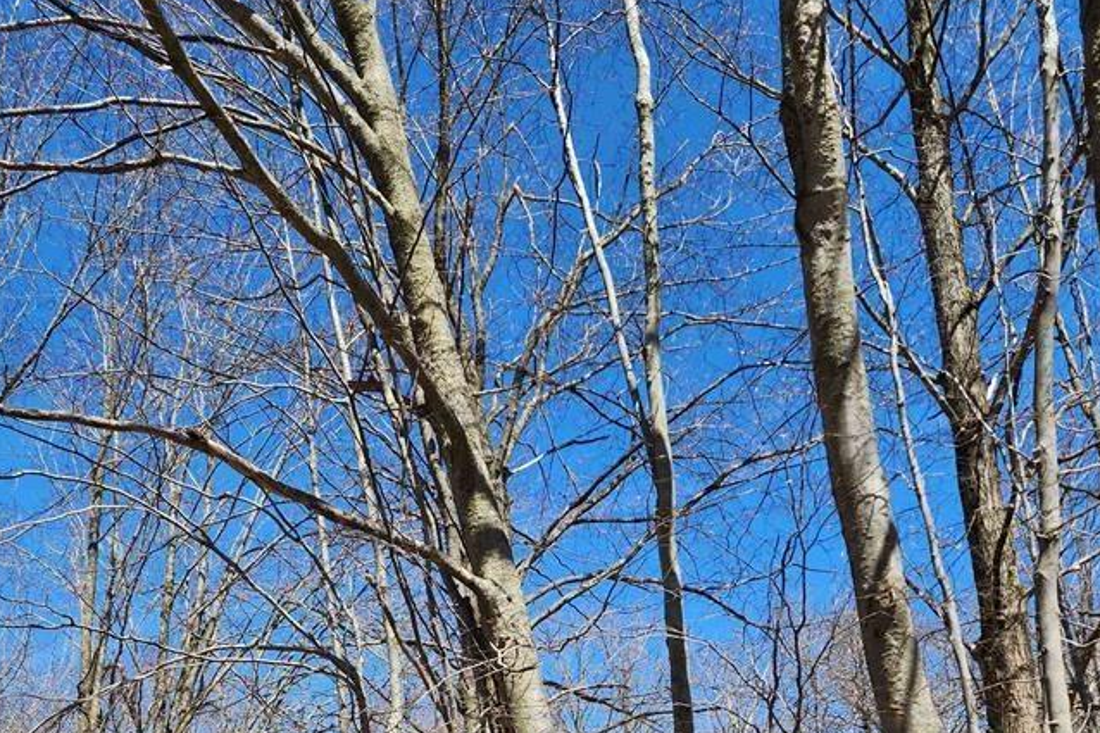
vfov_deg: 33.3
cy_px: 754
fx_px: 1100
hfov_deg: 53.1
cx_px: 548
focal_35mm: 36
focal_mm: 6.4
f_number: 1.8
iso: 12
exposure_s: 1/585
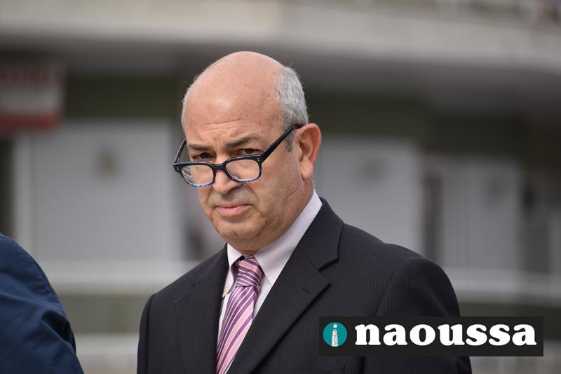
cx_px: 280
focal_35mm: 390
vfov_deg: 3.5
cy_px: 187
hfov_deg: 5.3
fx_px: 6076
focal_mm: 260
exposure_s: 1/500
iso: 220
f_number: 6
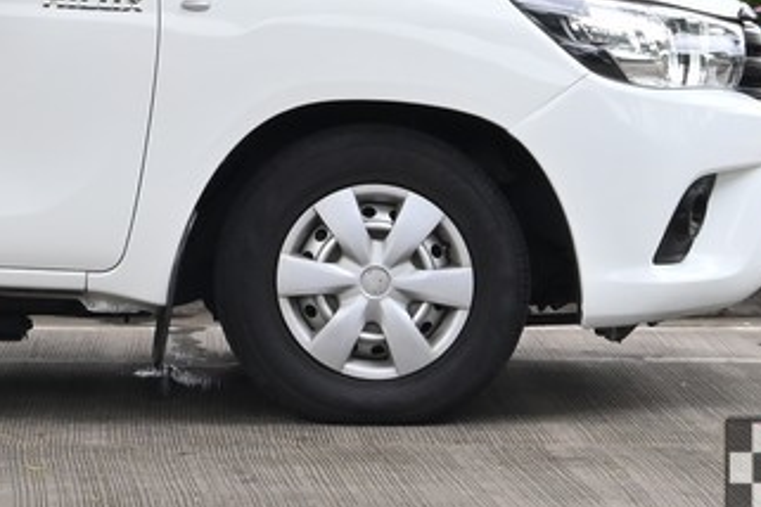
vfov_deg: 6.8
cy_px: -195
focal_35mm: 199
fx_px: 4206
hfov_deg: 10.1
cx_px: -330
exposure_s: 1/160
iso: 800
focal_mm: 39
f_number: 14
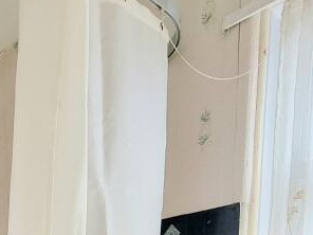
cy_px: 364
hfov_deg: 40.7
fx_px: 407
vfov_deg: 24.2
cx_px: 72
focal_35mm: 45
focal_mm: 2.2
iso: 50
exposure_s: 1/526
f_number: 2.2
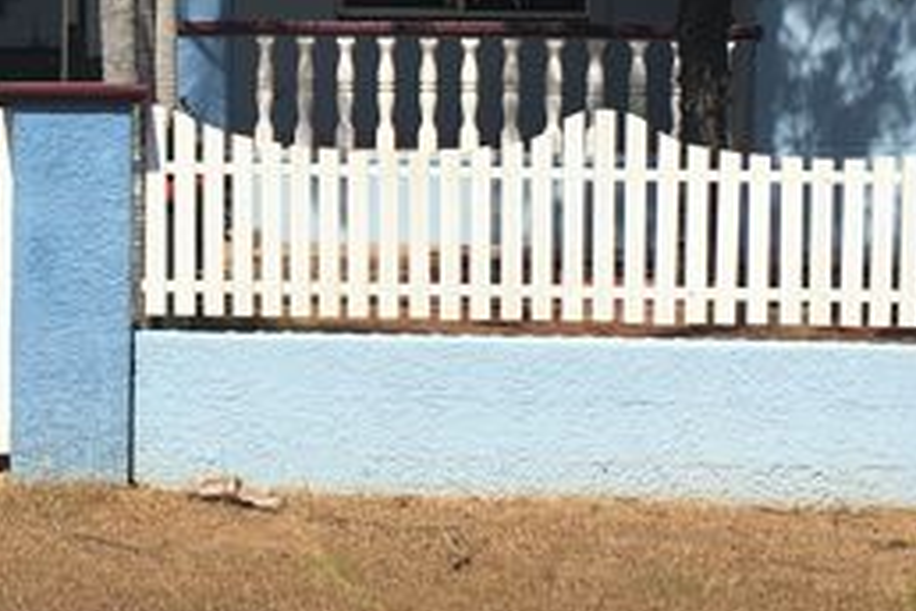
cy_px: 103
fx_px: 2671
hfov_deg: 19.0
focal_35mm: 105
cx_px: 57
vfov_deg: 13.0
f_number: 2.2
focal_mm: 4.15
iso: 25
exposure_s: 1/3205
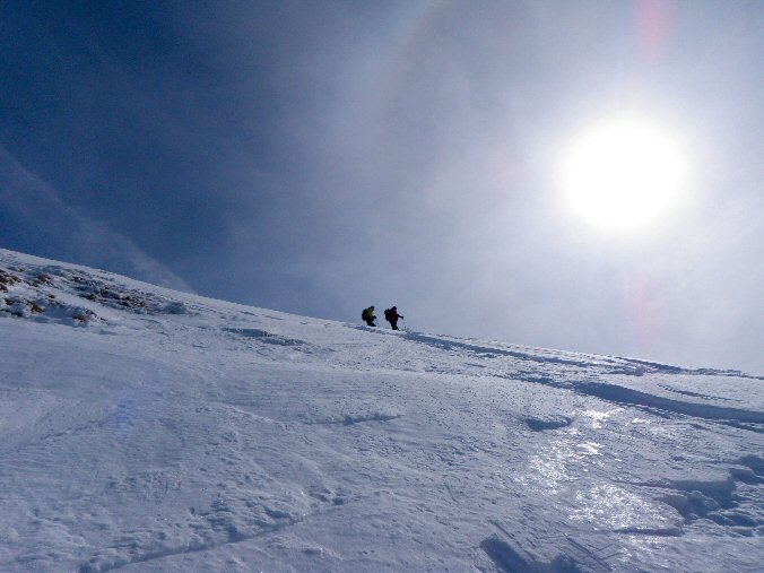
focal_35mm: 28
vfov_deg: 49.7
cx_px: 382
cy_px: 286
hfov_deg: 63.4
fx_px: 618
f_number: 5
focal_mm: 5
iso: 50
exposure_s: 1/1250
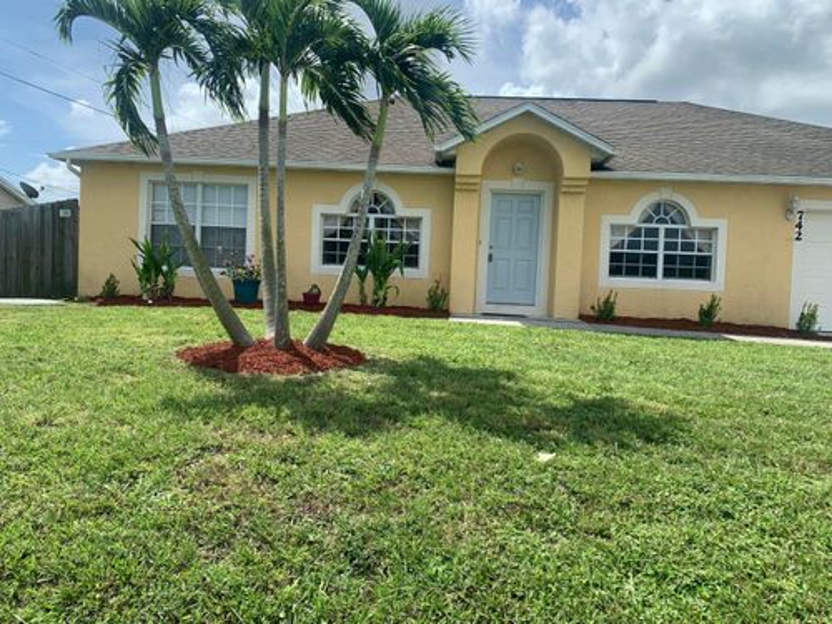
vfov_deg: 53.1
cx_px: 416
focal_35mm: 26
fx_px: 625
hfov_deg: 67.3
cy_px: 312
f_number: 1.8
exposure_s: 1/2309
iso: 25
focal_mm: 4.25
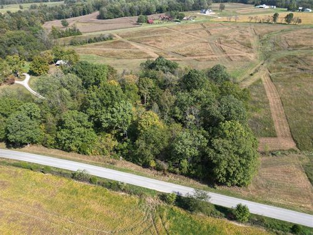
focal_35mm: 24
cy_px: 118
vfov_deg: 56.8
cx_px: 156
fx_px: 217
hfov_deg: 71.6
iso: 100
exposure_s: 1/1500
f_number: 1.7
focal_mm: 6.72
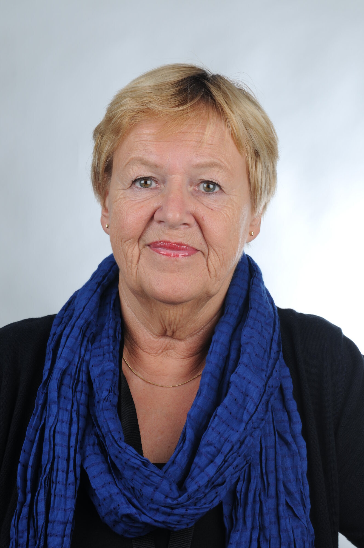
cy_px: 274
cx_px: 182
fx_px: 1141
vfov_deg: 27.0
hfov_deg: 18.1
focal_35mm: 75
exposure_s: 1/60
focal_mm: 50
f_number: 11
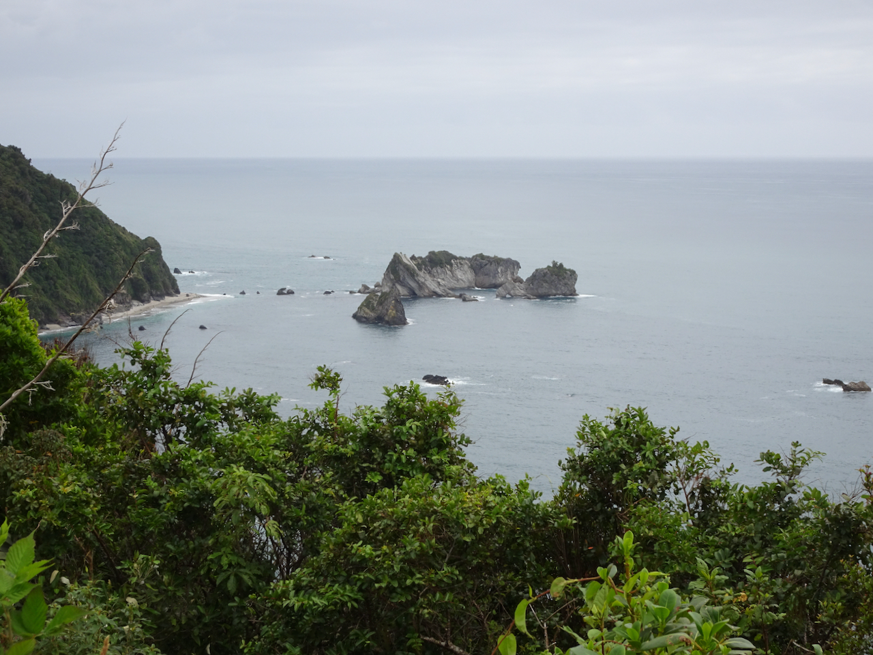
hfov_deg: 29.4
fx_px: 1664
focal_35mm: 66
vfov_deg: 22.3
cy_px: 328
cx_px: 436
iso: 80
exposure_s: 1/500
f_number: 4.5
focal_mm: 11.32
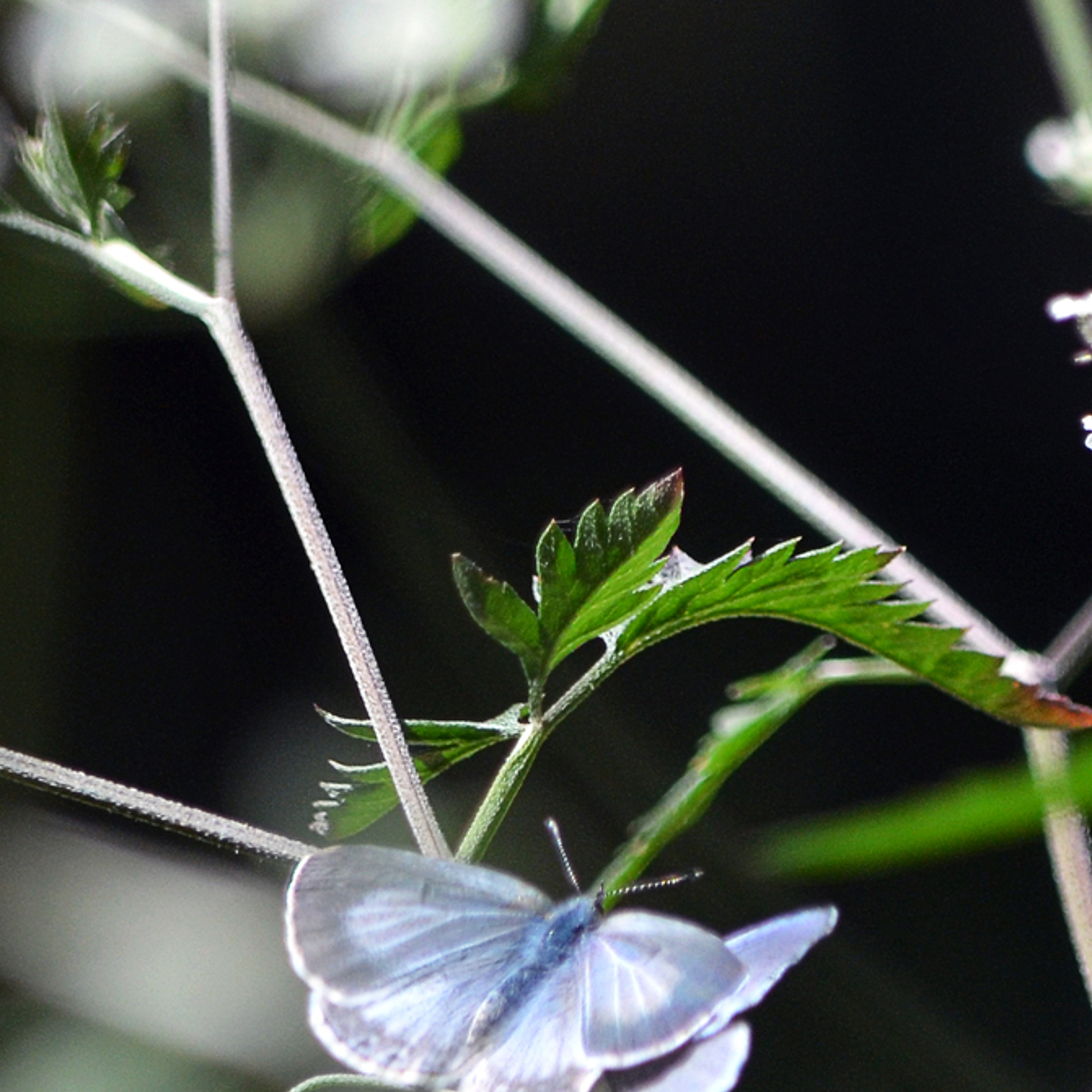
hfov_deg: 1.2
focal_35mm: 1424
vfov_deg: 1.2
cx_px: 963
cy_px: 357
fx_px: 50823
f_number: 5.6
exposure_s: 1/1000
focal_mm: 300
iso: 500
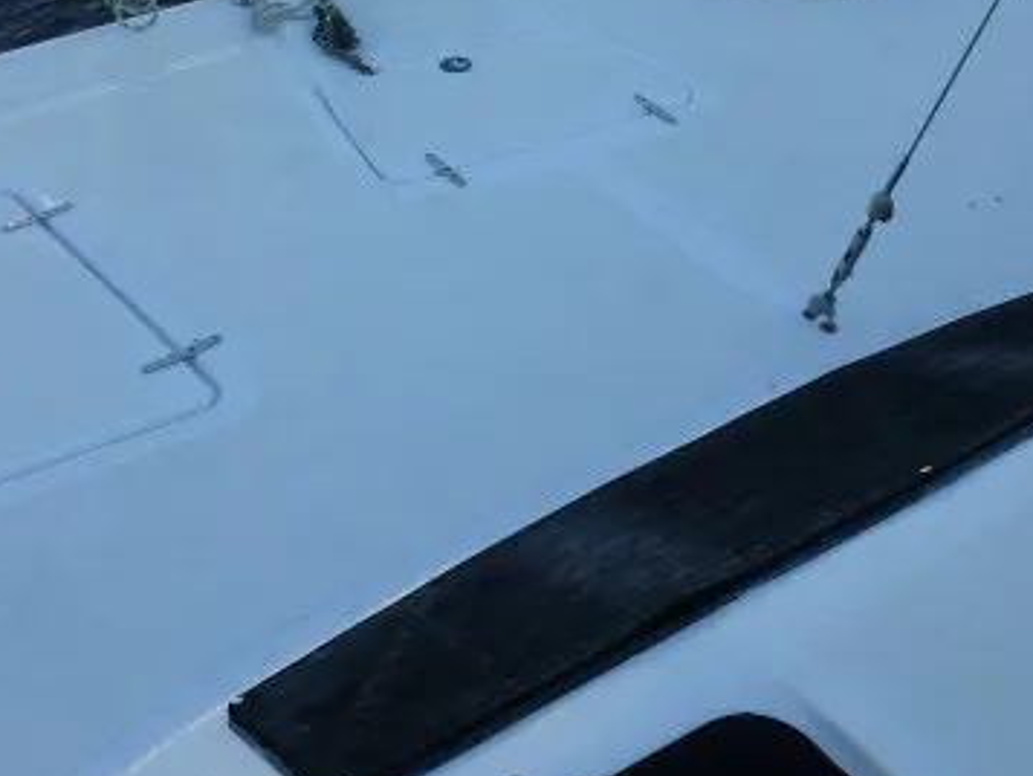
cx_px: 402
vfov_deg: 33.1
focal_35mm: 43
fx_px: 1284
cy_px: 211
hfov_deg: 43.6
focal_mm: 4.3
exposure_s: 1/320
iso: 100
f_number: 4
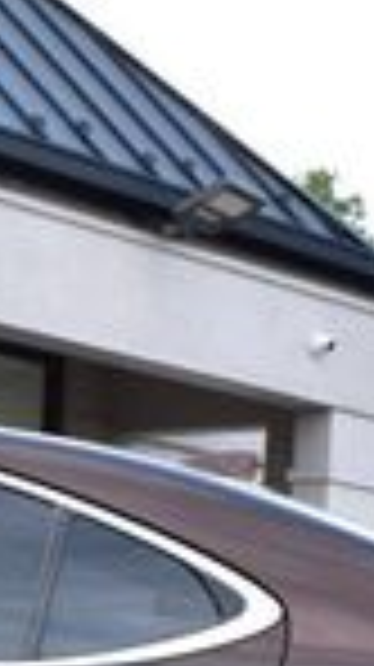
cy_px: 774
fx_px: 2403
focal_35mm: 136
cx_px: -392
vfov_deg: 15.3
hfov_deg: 8.4
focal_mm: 20
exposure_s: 1/100
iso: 400
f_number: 9
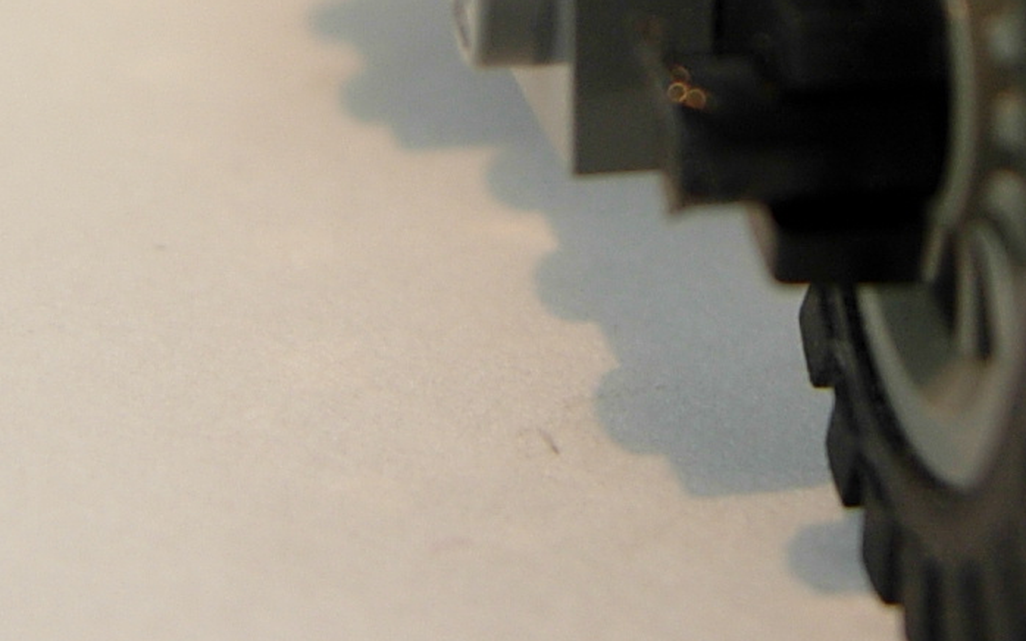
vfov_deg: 11.2
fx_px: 3131
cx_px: 835
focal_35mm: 112
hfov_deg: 18.4
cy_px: -345
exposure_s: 1/16.4
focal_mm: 7.5
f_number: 2.7
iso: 50
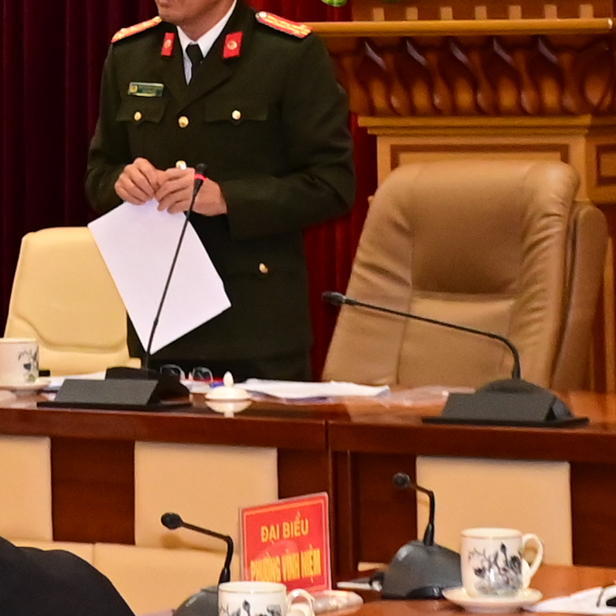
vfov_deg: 8.1
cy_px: -22
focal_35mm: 214
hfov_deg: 8.1
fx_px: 4308
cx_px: -11
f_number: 4.2
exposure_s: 1/200
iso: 2500
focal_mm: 34
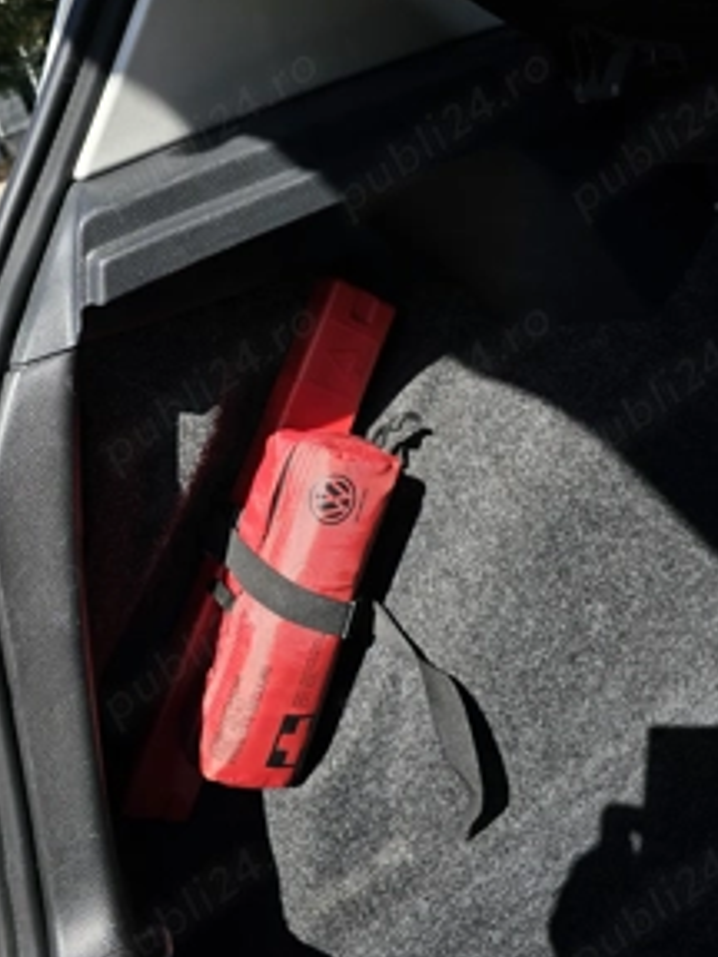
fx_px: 885
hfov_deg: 44.1
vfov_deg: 56.8
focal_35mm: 32
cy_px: 442
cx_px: 326
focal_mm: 6.3
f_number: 1.7
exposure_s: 1/714
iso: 10
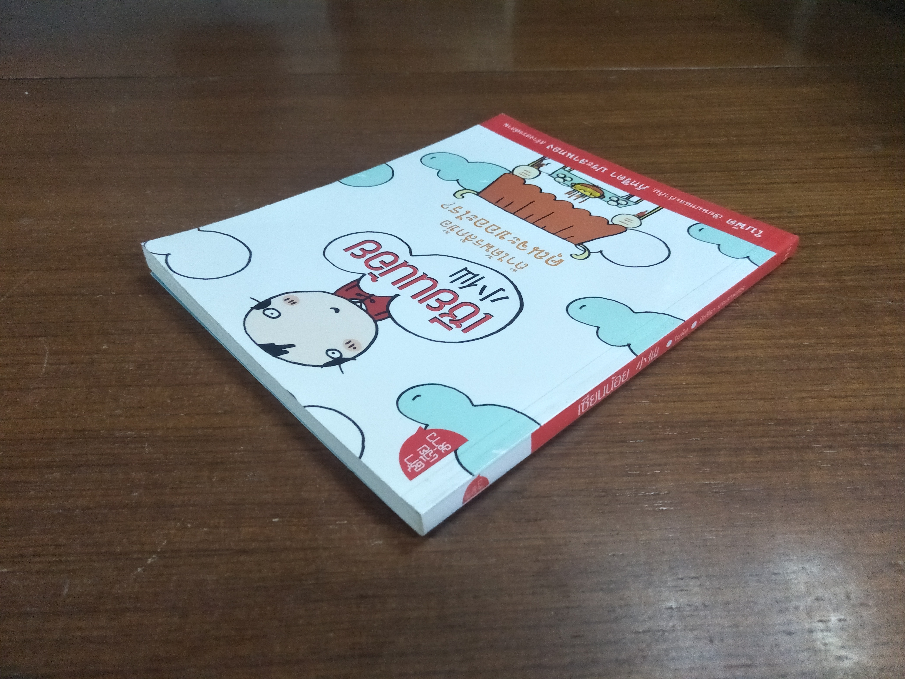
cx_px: 452
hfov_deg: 81.7
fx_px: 523
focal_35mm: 20
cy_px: 340
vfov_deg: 66.0
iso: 170
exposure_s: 1/33
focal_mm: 3.46
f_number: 2.2
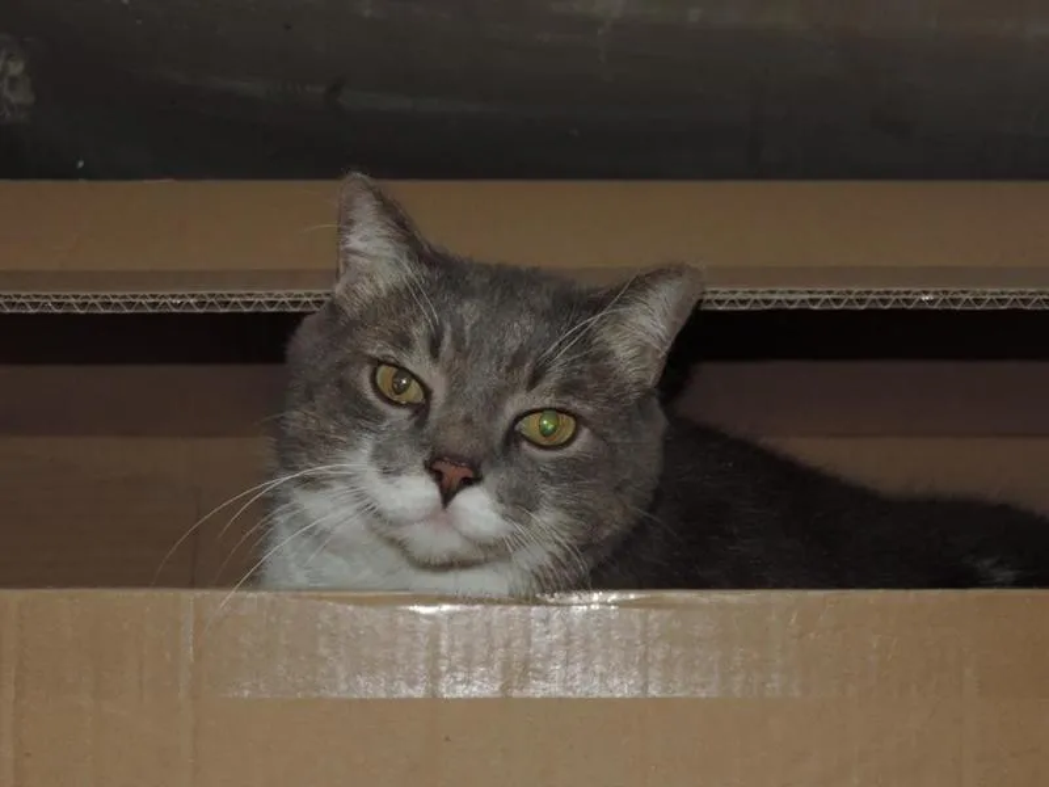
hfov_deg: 21.8
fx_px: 2727
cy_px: 394
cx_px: 524
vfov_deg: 16.4
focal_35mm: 90
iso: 200
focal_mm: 16
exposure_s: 1/60
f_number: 4.1
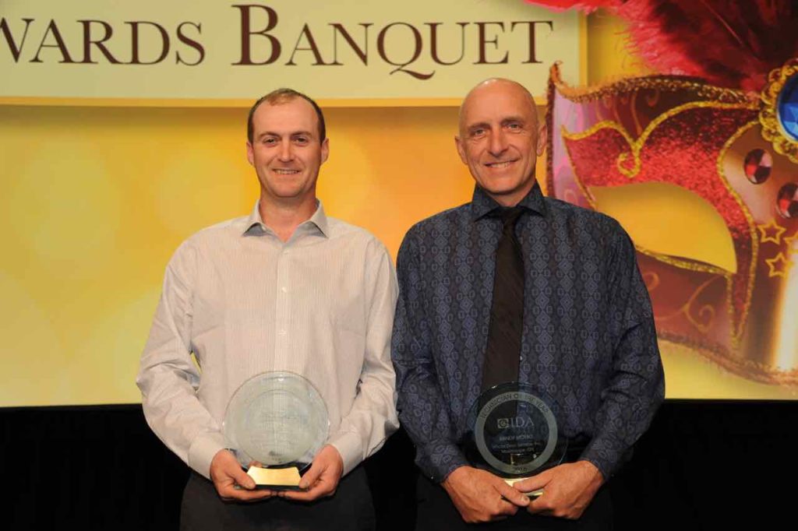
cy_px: 266
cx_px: 399
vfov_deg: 24.6
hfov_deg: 36.3
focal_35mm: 55
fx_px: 1219
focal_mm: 55
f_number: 8
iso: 400
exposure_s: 1/50
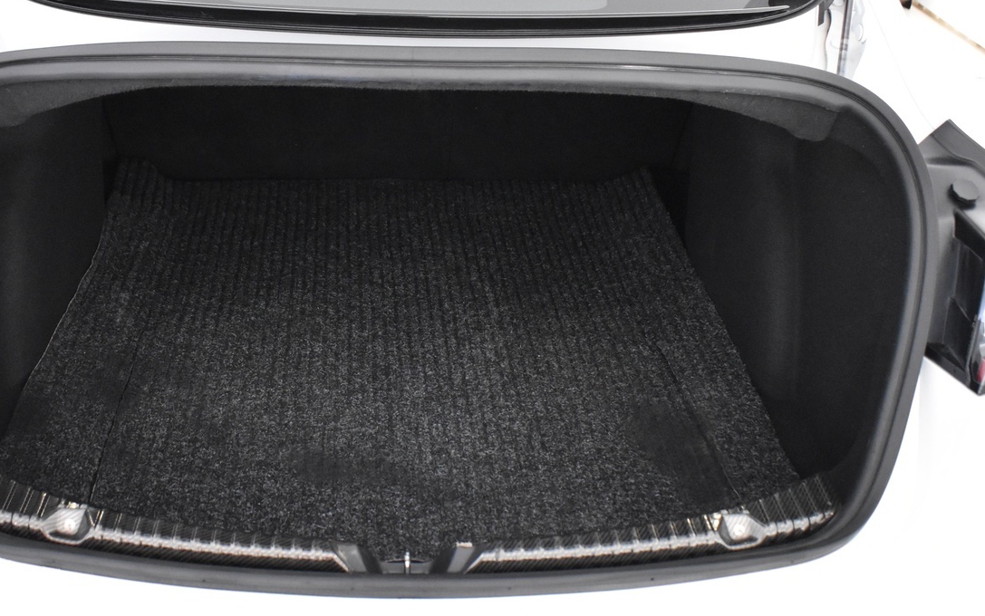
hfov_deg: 48.0
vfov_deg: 31.3
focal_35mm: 41
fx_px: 1101
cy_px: 322
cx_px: 410
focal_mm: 18
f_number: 3.5
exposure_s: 1/30
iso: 3200
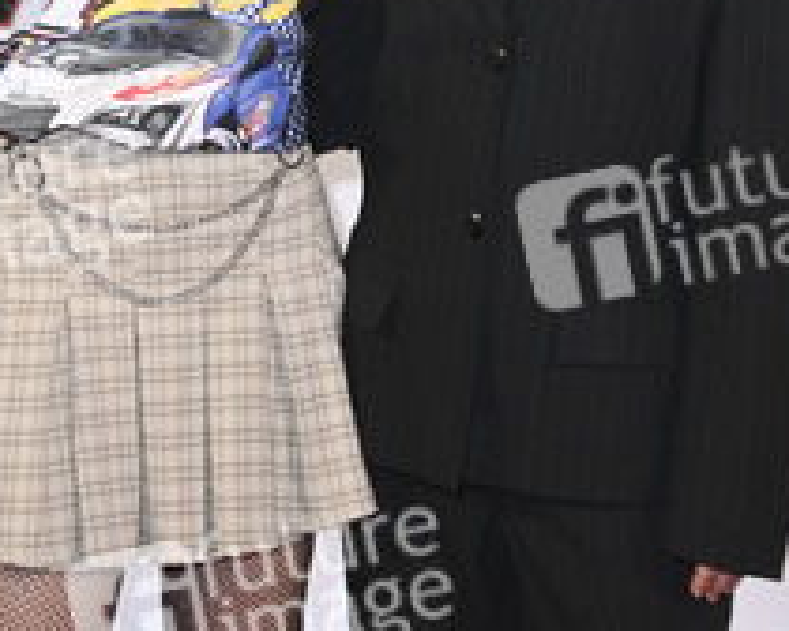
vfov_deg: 13.2
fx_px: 2709
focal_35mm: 116
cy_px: 34
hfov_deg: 16.6
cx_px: 368
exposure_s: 1/250
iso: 800
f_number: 5.6
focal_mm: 65
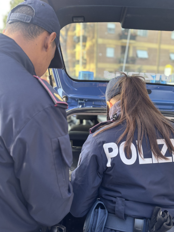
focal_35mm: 35
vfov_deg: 52.6
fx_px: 235
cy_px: 124
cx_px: 98
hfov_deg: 40.6
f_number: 1.6
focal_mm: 5.96
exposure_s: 1/126
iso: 50
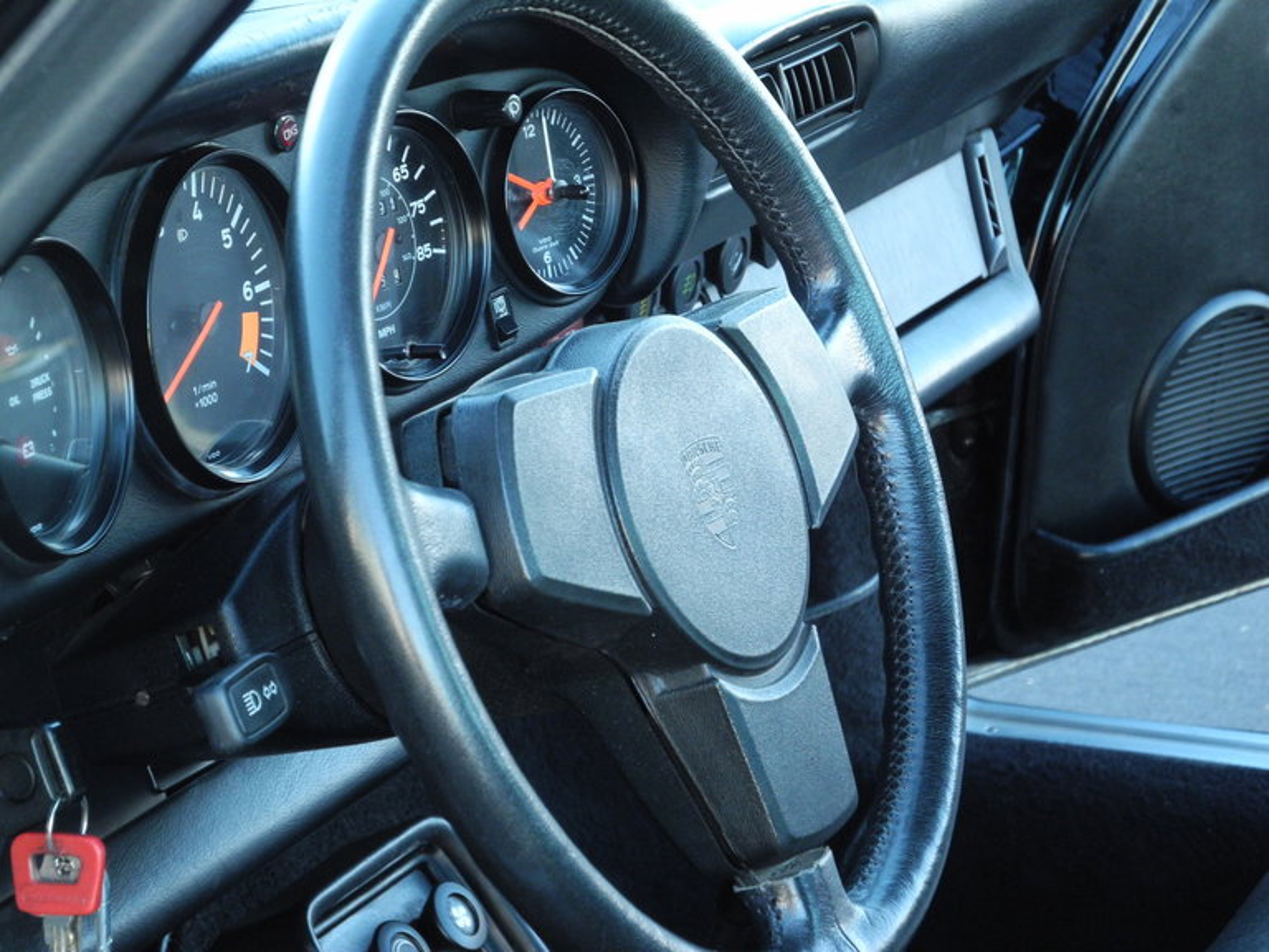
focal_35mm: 105
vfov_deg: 14.1
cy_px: 476
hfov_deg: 18.7
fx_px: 3849
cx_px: 634
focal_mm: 22.5
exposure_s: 1/33.8
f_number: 4.5
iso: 400
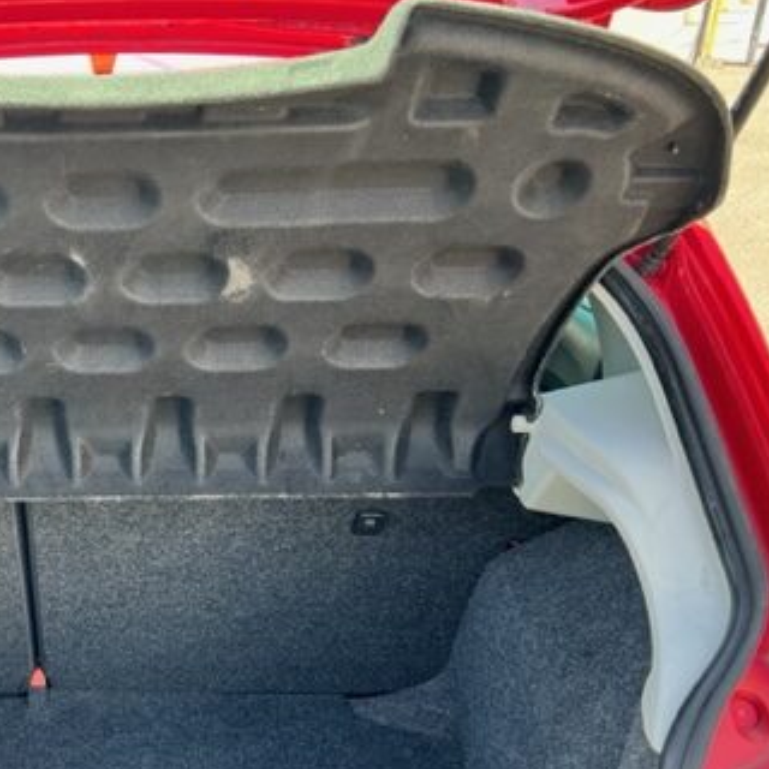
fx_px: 1156
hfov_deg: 34.6
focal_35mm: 46
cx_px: 65
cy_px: 553
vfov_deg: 36.1
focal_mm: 5.7
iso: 50
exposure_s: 1/171
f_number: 1.5
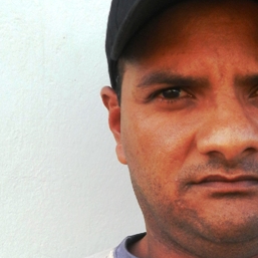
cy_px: 286
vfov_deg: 21.3
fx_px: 649
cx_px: 225
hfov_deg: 22.0
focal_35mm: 77
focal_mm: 5
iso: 160
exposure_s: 1/320
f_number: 3.6
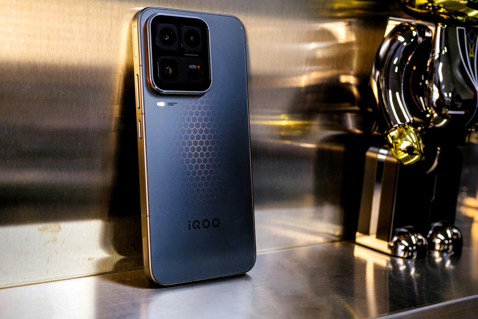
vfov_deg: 27.0
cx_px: 239
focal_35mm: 50
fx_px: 664
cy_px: 160
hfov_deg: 39.6
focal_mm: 50
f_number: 5.6
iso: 640
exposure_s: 1/13
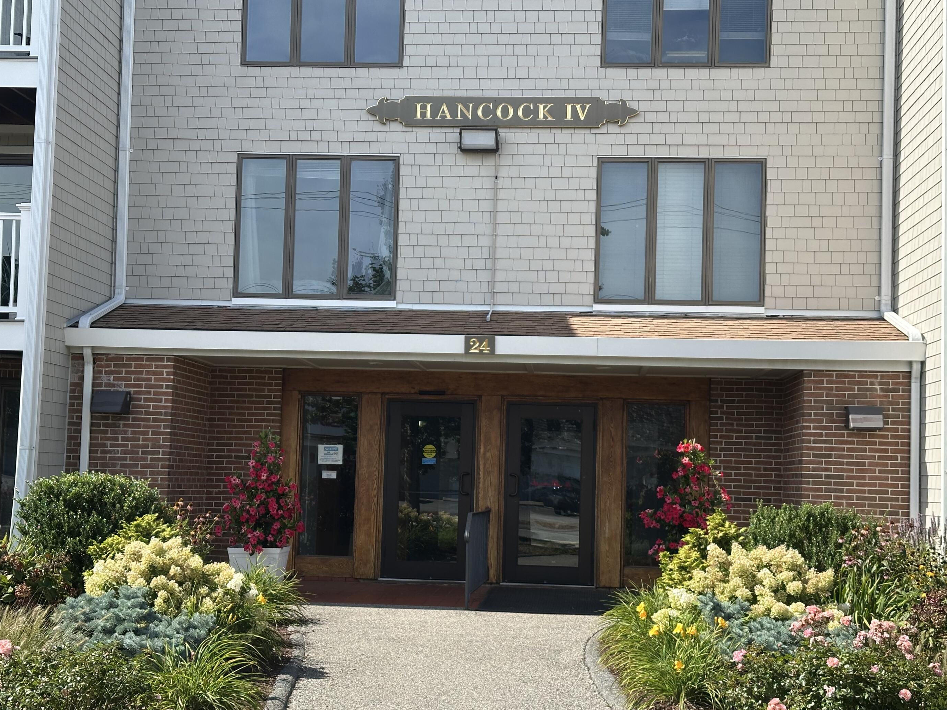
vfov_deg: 28.0
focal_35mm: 52
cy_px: 373
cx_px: 476
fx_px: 1423
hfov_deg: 36.8
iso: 64
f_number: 1.78
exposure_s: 1/1880
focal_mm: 6.86
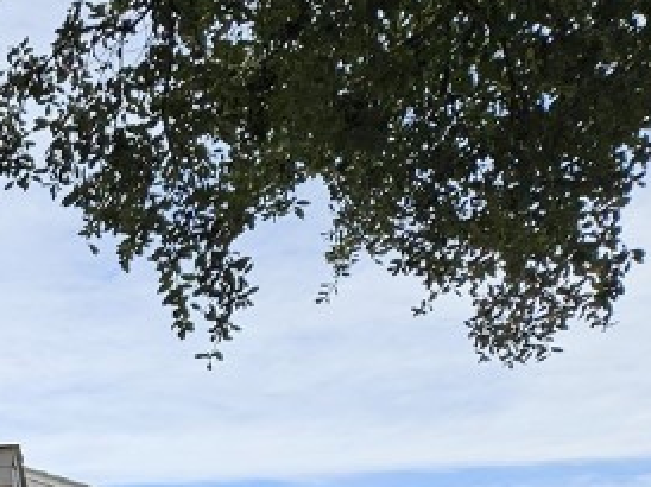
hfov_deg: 18.9
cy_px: 891
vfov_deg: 14.8
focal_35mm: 86
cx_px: -425
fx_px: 1616
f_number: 1.8
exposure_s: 1/1497
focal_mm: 5.4
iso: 32
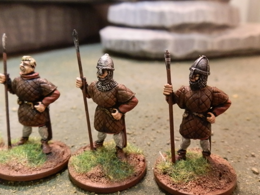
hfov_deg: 53.9
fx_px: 255
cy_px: 96
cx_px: 139
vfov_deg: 41.8
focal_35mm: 34
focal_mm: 5
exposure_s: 1/25
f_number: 3.1
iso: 400
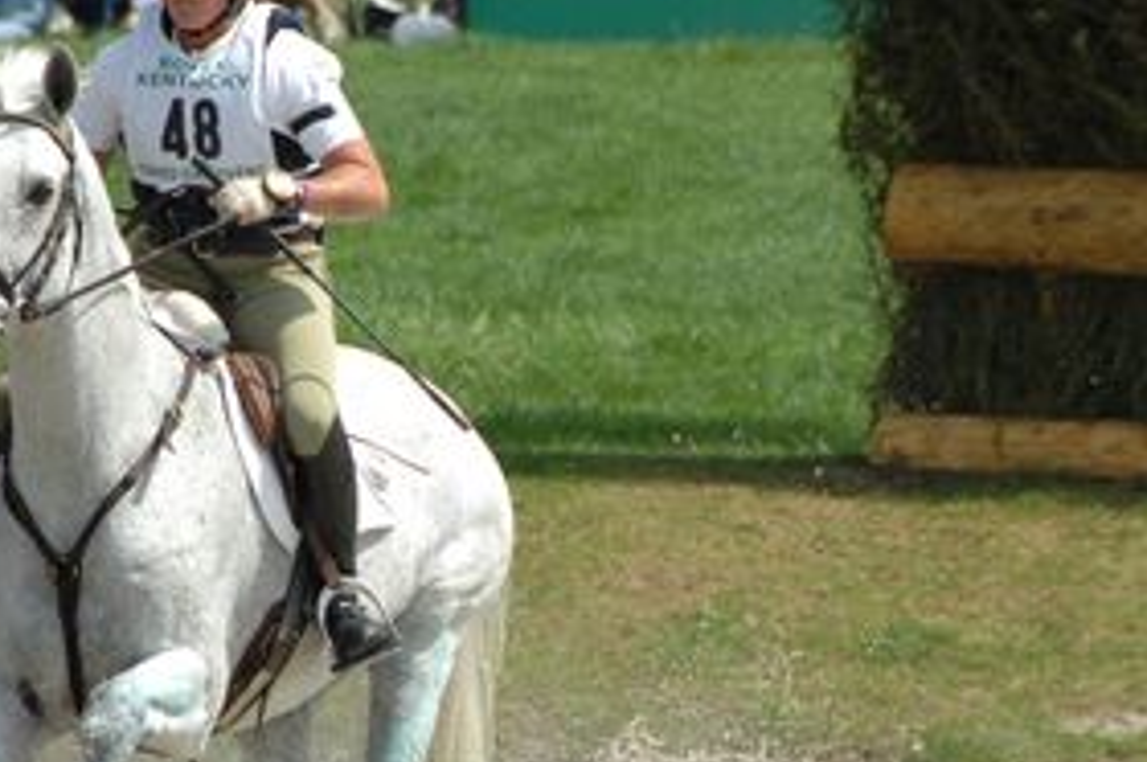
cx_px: 500
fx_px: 18521
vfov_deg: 2.4
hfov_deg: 3.5
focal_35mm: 582
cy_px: 408
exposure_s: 1/1000
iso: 500
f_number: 6.7
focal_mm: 170
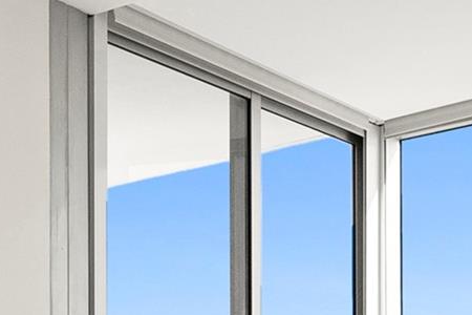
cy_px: 392
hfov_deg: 28.3
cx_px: 530
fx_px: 839
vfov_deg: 19.8
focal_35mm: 64
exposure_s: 1/1000
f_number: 8
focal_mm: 12
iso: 400
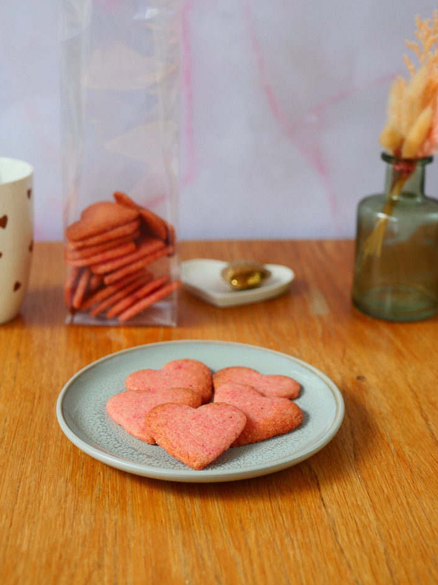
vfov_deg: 35.5
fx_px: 911
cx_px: 214
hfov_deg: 27.0
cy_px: 277
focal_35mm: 54
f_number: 2.8
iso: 200
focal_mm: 25
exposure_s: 1/200
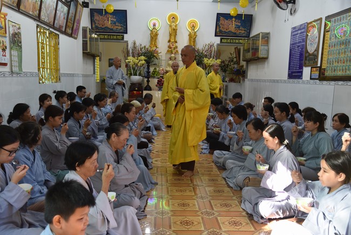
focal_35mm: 35
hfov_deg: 54.4
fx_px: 341
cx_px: 176
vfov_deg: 37.9
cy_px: 118
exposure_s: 1/80
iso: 400
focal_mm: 35
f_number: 4.5
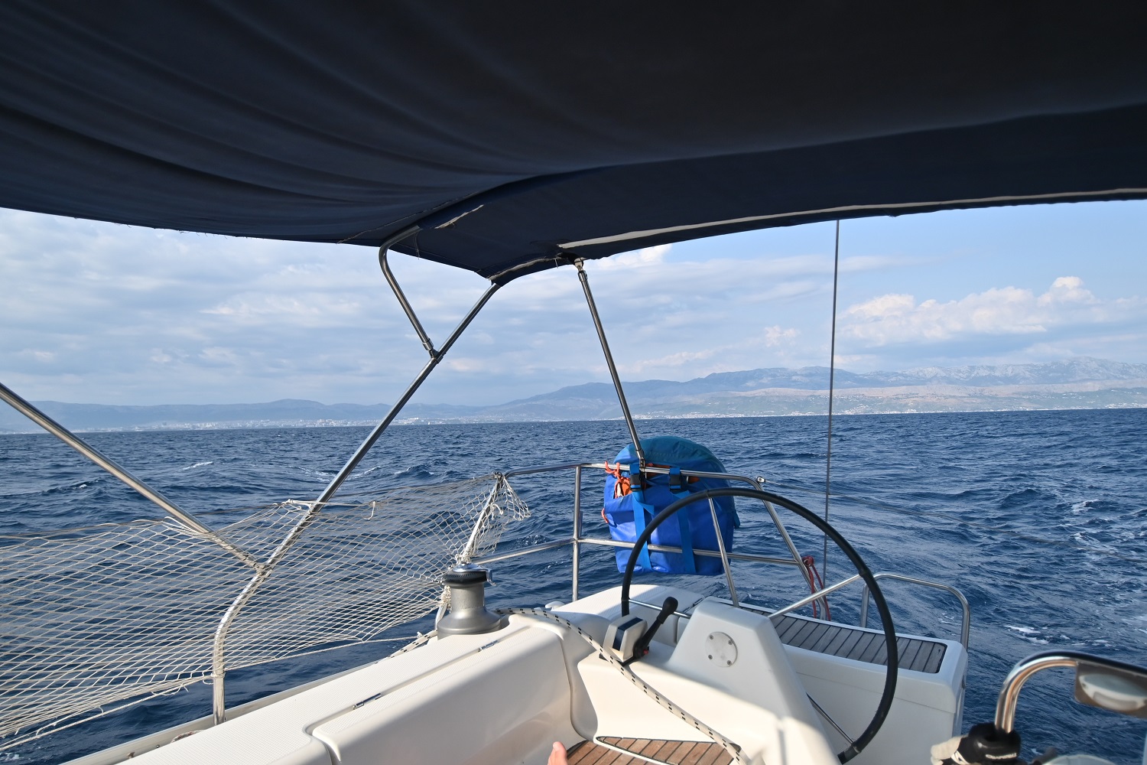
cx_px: 574
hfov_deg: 81.2
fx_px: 669
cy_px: 382
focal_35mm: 21
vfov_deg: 59.5
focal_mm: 14
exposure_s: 1/3200
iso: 250
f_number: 4
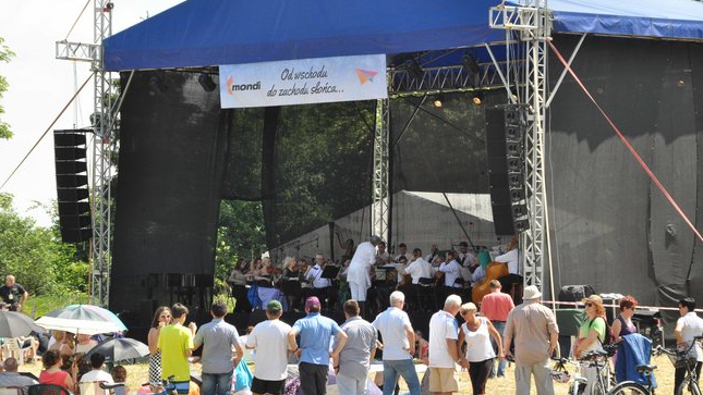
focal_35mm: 155
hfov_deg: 13.9
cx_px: 350
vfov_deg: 7.8
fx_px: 2890
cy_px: 214
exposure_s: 1/400
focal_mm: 98
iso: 640
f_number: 13
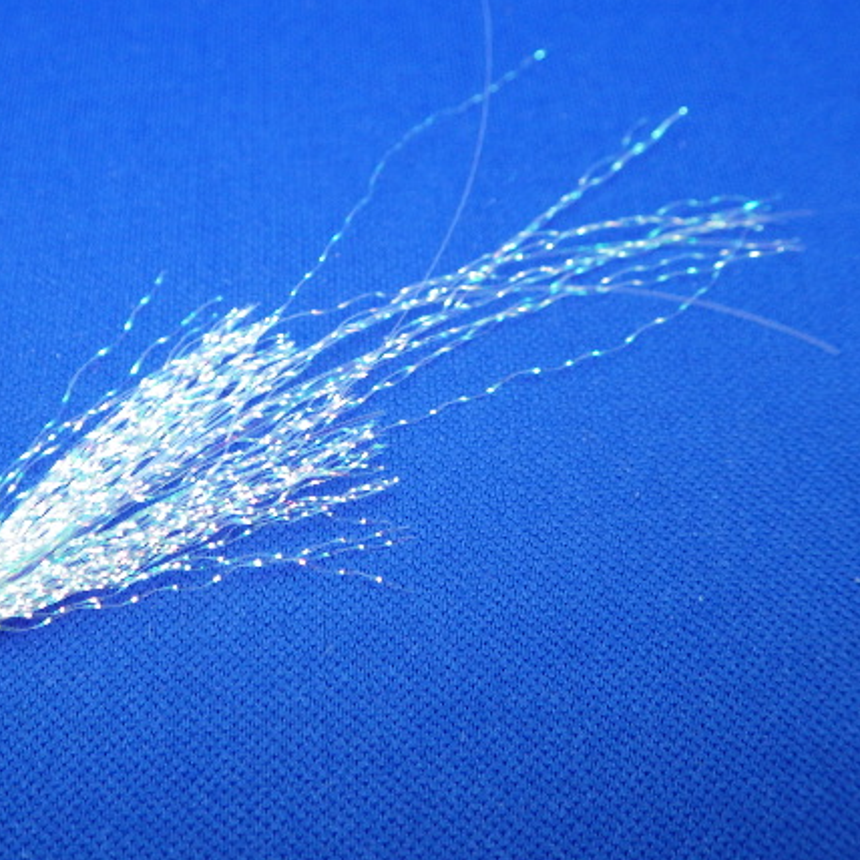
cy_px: 386
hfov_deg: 40.5
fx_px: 1152
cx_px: 293
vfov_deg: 40.9
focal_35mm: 41
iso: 320
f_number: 2.3
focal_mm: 5.5
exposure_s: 1/45
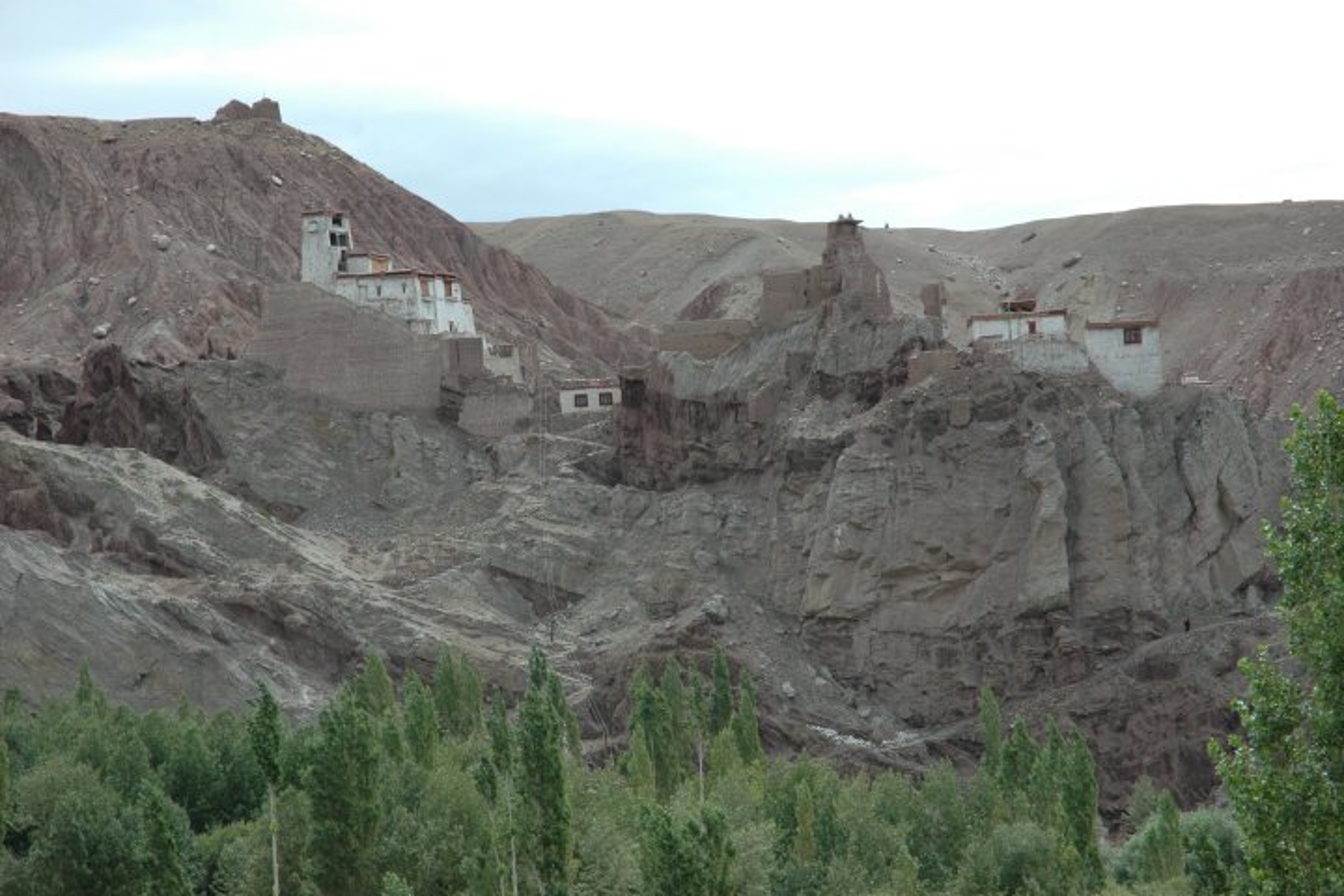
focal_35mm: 105
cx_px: 672
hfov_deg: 19.5
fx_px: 3920
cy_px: 448
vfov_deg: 13.0
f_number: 9
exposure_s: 1/250
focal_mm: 70
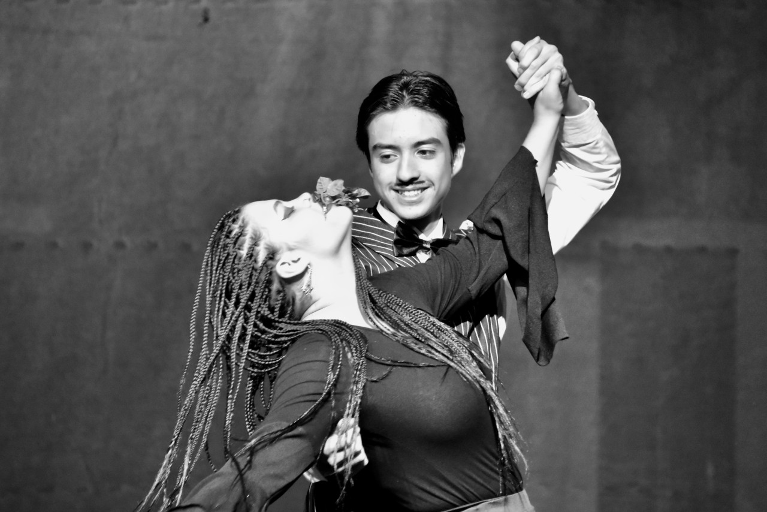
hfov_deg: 8.9
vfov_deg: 6.0
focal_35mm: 230
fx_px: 4901
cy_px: 256
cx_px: 384
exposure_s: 1/250
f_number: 5.6
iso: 12800
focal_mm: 230
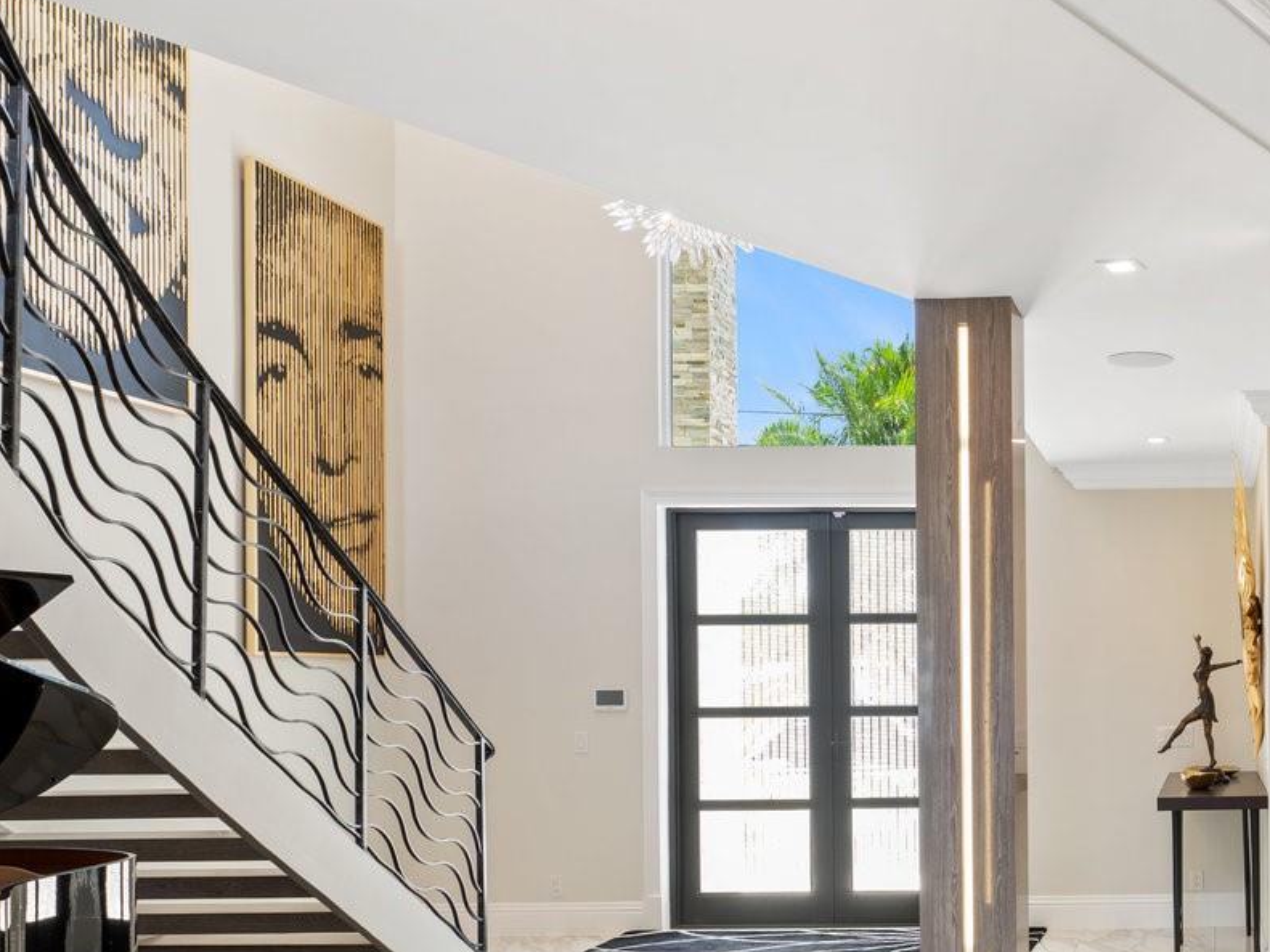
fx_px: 1541
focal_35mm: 42
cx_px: 1256
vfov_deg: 33.8
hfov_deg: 39.7
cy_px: 682
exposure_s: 1/5
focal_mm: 18
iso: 160
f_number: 8
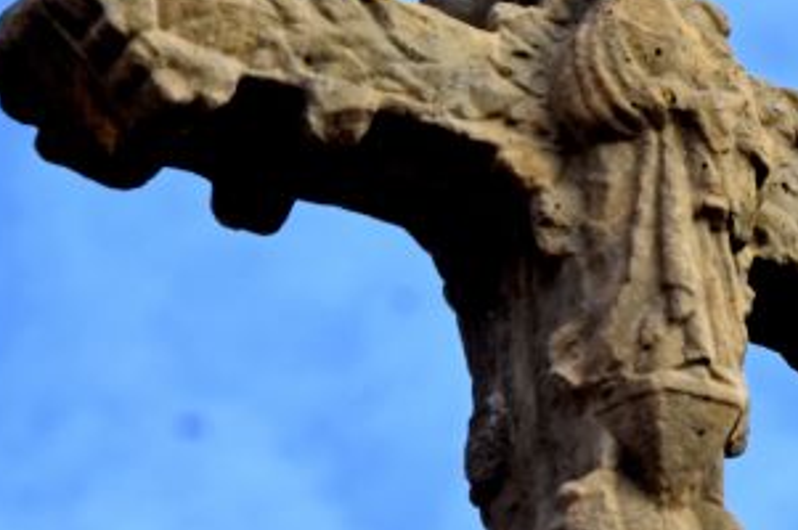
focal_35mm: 592
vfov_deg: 2.3
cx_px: 512
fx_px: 13108
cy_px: 270
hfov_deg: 3.5
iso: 500
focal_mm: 116
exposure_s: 1/500
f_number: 11
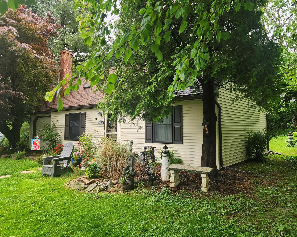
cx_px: 156
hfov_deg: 64.0
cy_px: 117
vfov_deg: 53.2
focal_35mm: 27
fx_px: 237
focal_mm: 5.4
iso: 20
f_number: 1.8
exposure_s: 1/180
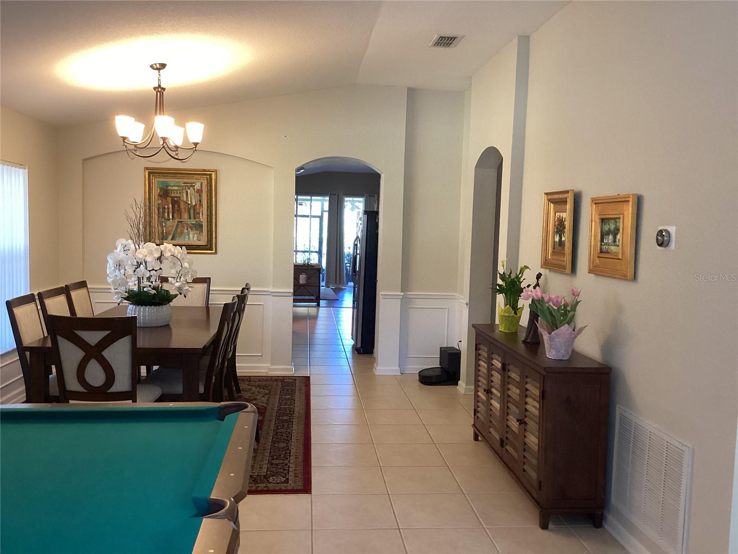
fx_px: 661
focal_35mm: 31
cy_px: 277
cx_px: 369
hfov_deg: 58.4
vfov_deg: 45.4
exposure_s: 1/60
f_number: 2.4
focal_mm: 3.3
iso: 200
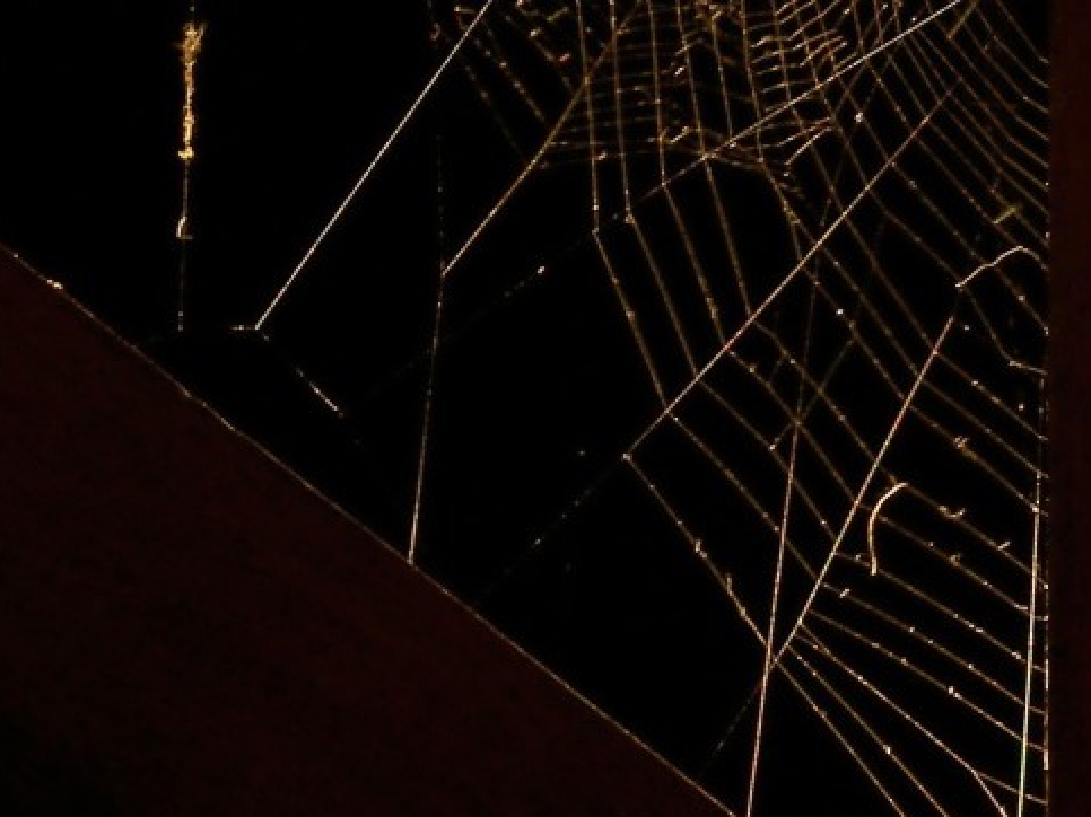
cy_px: 358
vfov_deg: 10.7
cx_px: 149
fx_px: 4380
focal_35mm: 139
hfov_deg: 14.1
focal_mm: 16.6
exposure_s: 1/2
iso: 100
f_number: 4
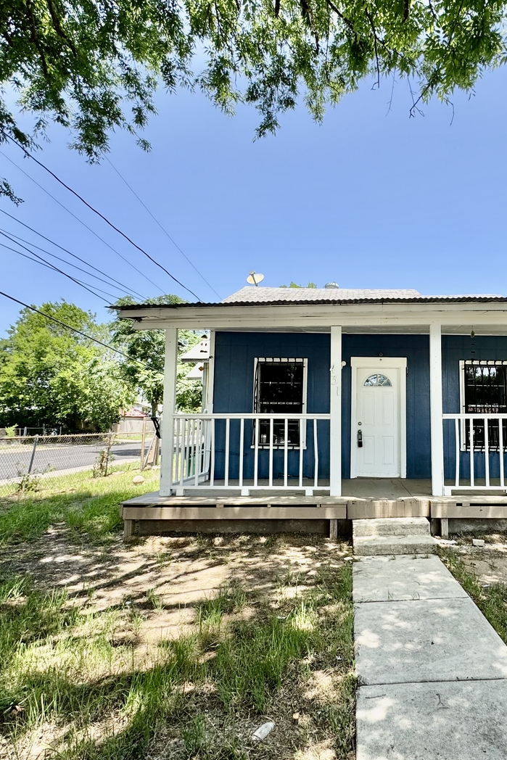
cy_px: 384
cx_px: 348
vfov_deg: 84.0
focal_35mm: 20
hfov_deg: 60.1
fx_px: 422
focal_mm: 2.22
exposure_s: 1/849
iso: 50
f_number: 2.2
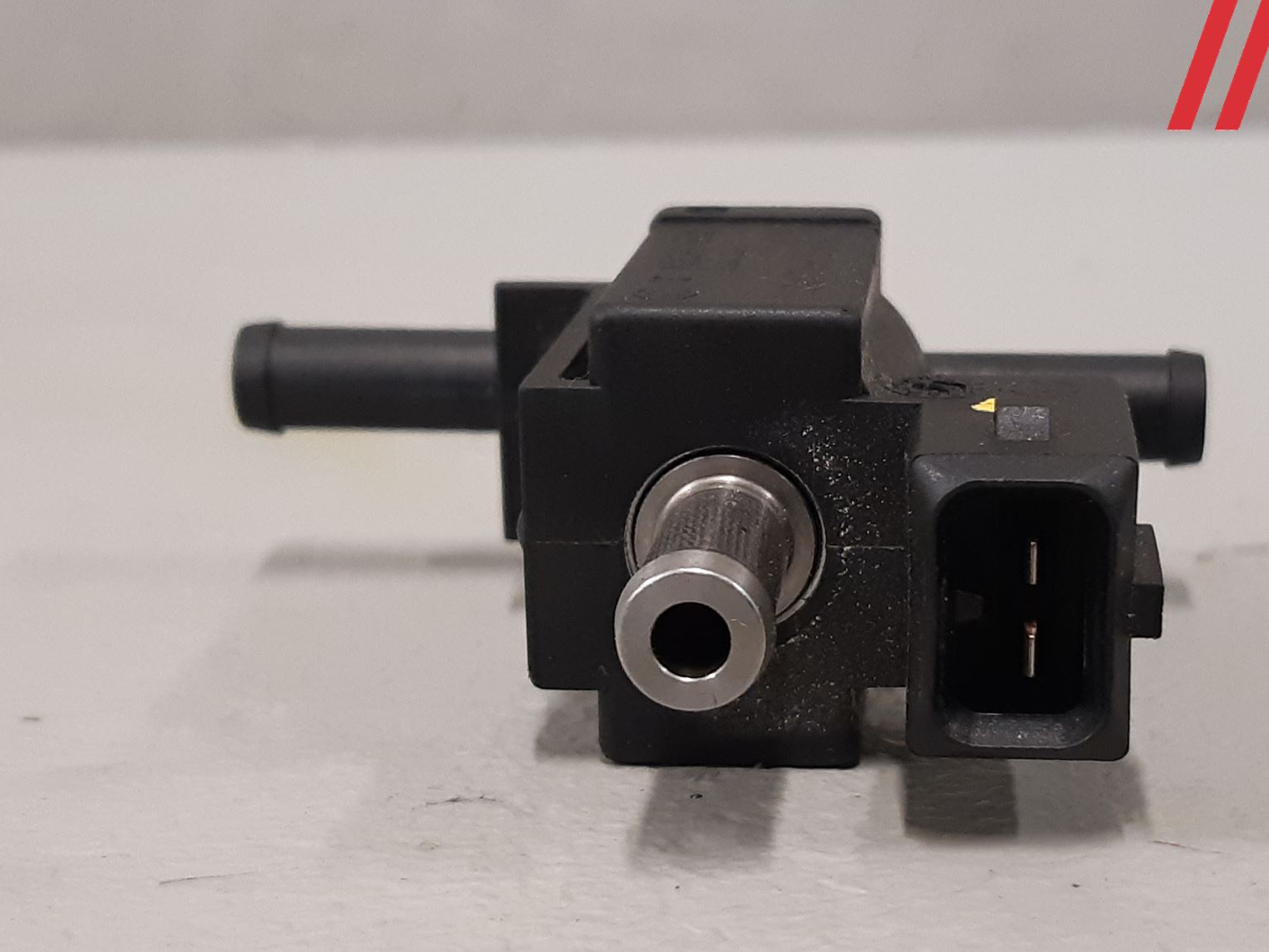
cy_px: 630
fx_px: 1283
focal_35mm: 35
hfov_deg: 51.8
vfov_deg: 40.2
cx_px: 825
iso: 200
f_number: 1.7
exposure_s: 1/50
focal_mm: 3.93
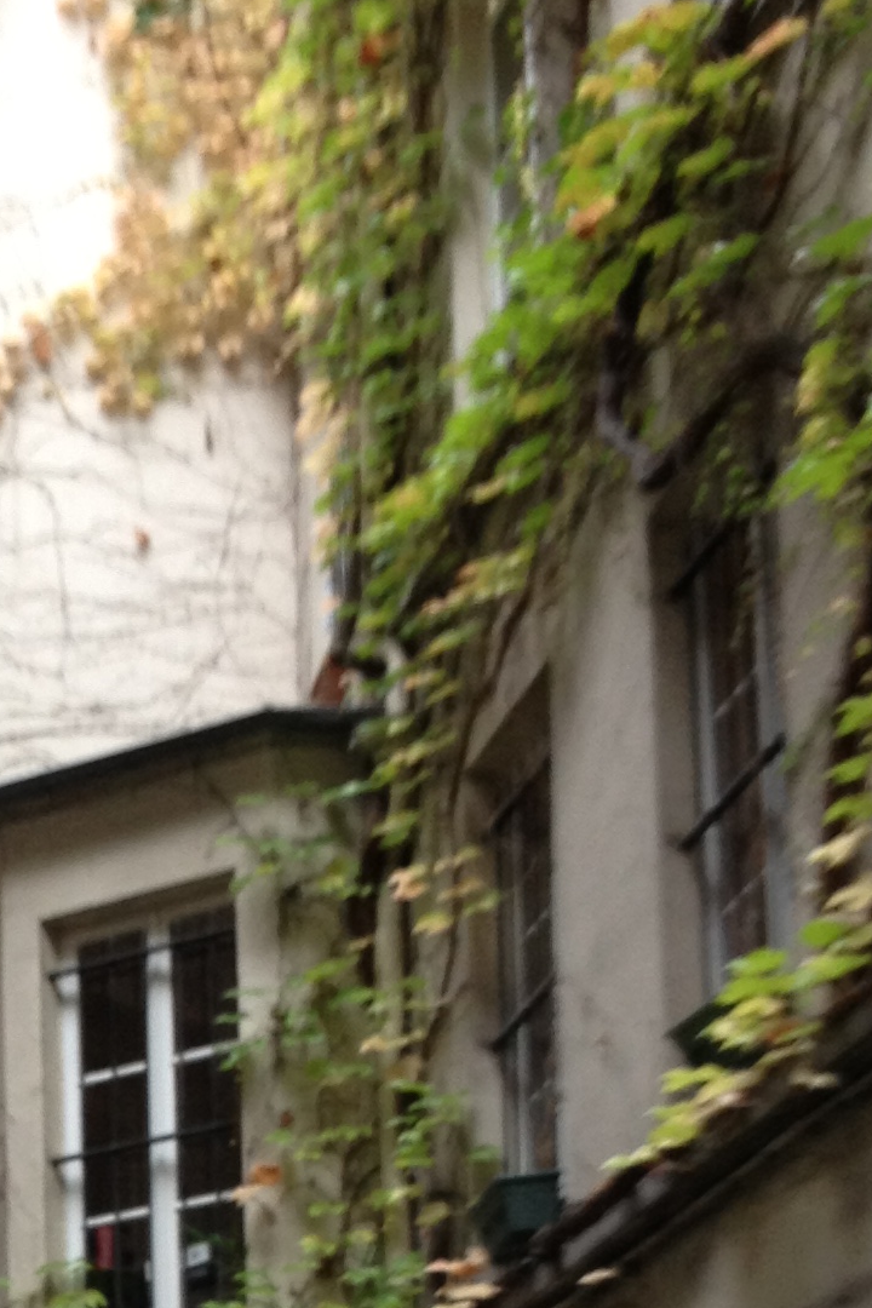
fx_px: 3996
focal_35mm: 110
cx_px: -200
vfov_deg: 17.7
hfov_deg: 12.2
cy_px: 1565
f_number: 2.4
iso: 64
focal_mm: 4.28
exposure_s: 1/24
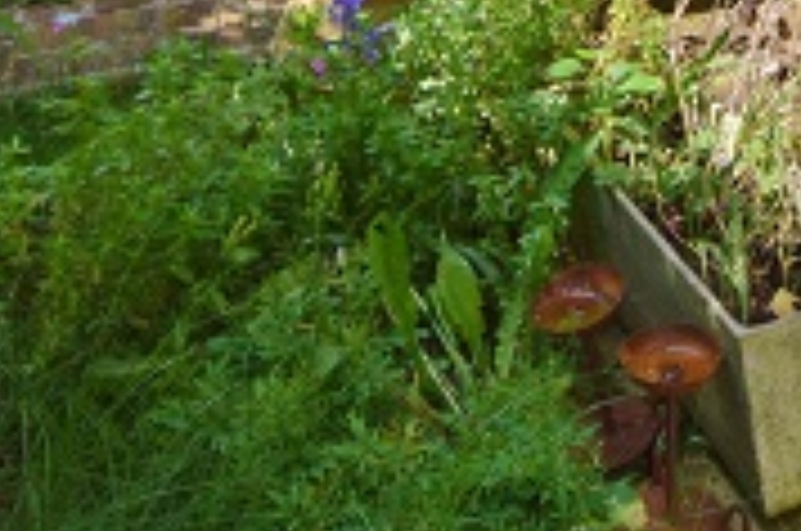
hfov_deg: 33.3
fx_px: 1266
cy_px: -468
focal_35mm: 57
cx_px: 718
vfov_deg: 18.0
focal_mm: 10
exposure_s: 1/320
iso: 200
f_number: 7.1
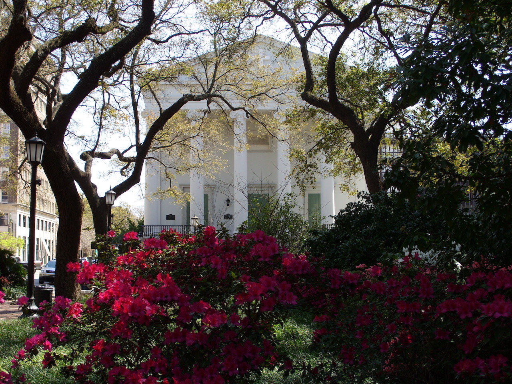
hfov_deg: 35.5
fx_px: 799
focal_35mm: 54
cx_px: 256
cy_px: 192
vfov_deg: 27.0
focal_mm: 11.17
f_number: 4.4
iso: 50
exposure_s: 1/184
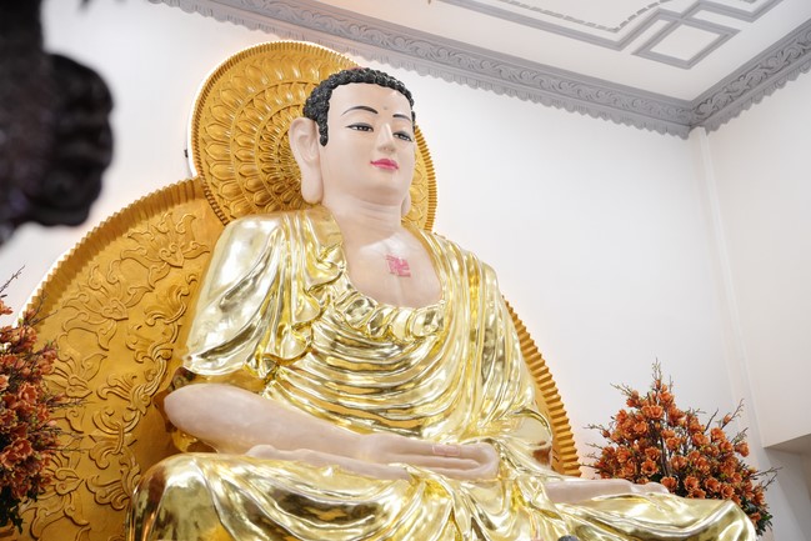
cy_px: 270
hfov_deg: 35.0
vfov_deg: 23.8
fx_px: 1284
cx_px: 406
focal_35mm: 57
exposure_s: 1/160
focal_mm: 57
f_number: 2.8
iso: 2500
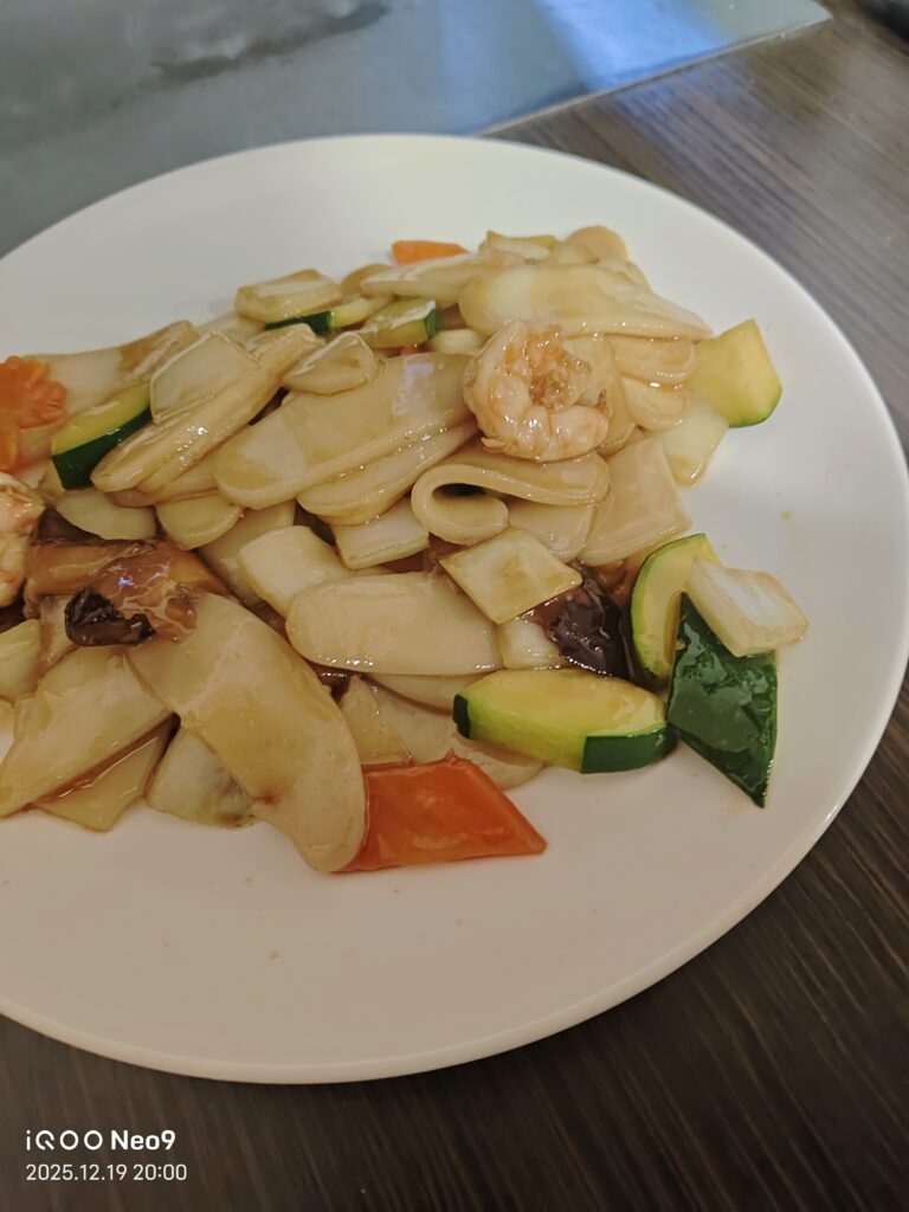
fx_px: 805
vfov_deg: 73.9
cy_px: 606
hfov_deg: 58.9
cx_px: 454
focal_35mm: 23
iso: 2138
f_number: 1.88
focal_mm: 5.56
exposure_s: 1/33.3
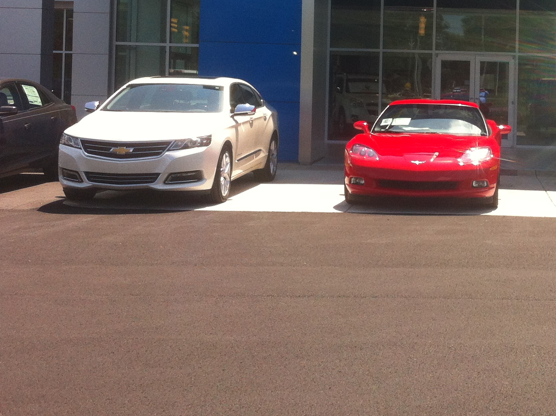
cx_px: 478
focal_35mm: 70
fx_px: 1123
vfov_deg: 20.6
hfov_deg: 27.0
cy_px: 62
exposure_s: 1/838
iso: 80
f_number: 2.8
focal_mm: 3.85
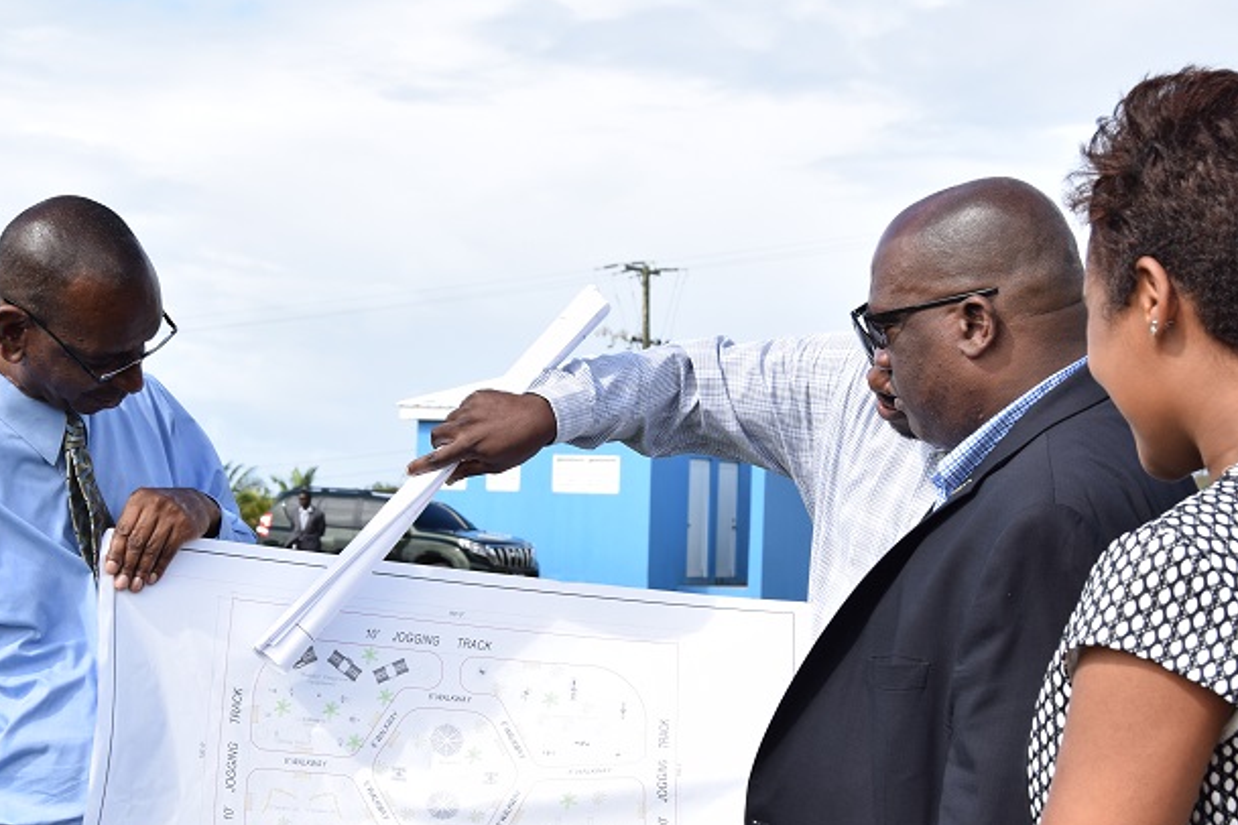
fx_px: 2847
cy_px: 593
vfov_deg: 16.4
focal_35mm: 83
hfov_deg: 24.5
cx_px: 634
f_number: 7.1
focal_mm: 35
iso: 100
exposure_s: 1/160
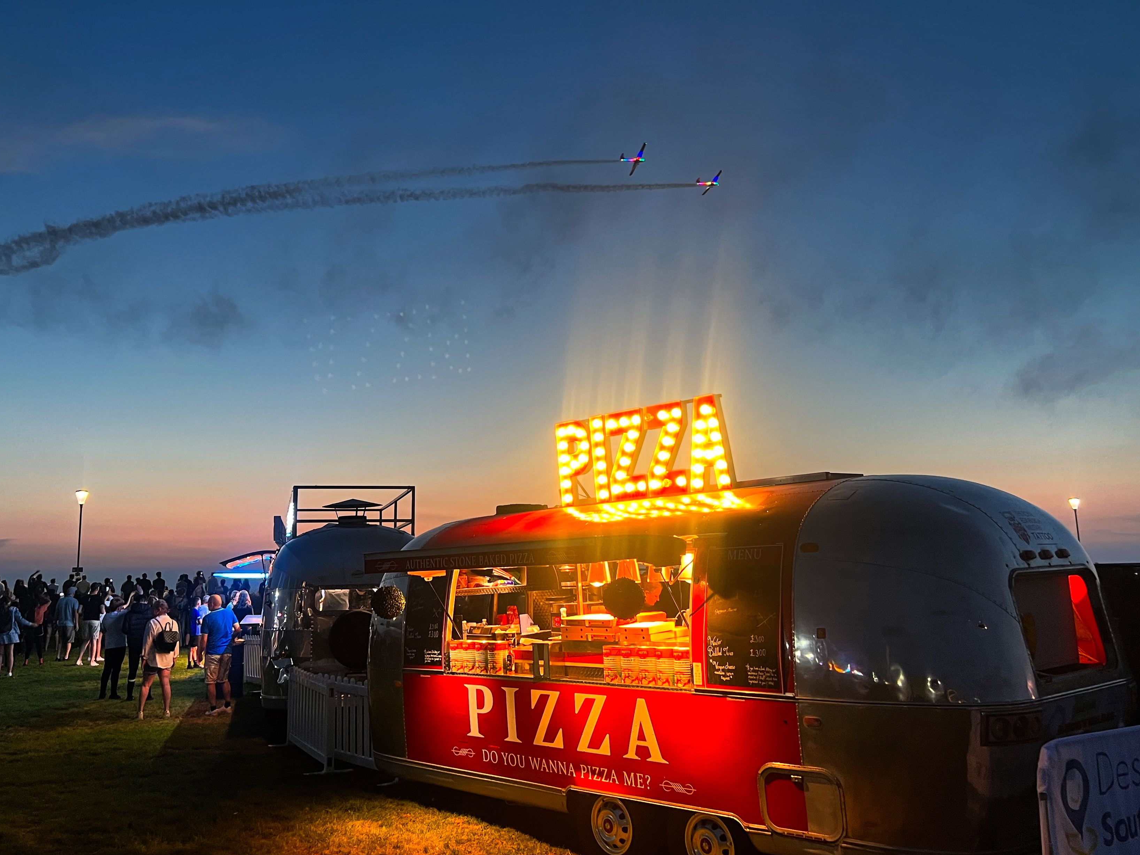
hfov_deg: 56.8
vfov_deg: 44.1
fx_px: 1054
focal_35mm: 32
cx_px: 529
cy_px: 404
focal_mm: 5.7
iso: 200
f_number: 1.5
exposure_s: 1/50
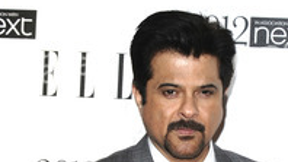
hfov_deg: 8.5
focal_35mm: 254
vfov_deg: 4.7
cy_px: 286
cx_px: 175
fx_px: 1938
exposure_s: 1/200
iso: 320
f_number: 5
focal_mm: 80
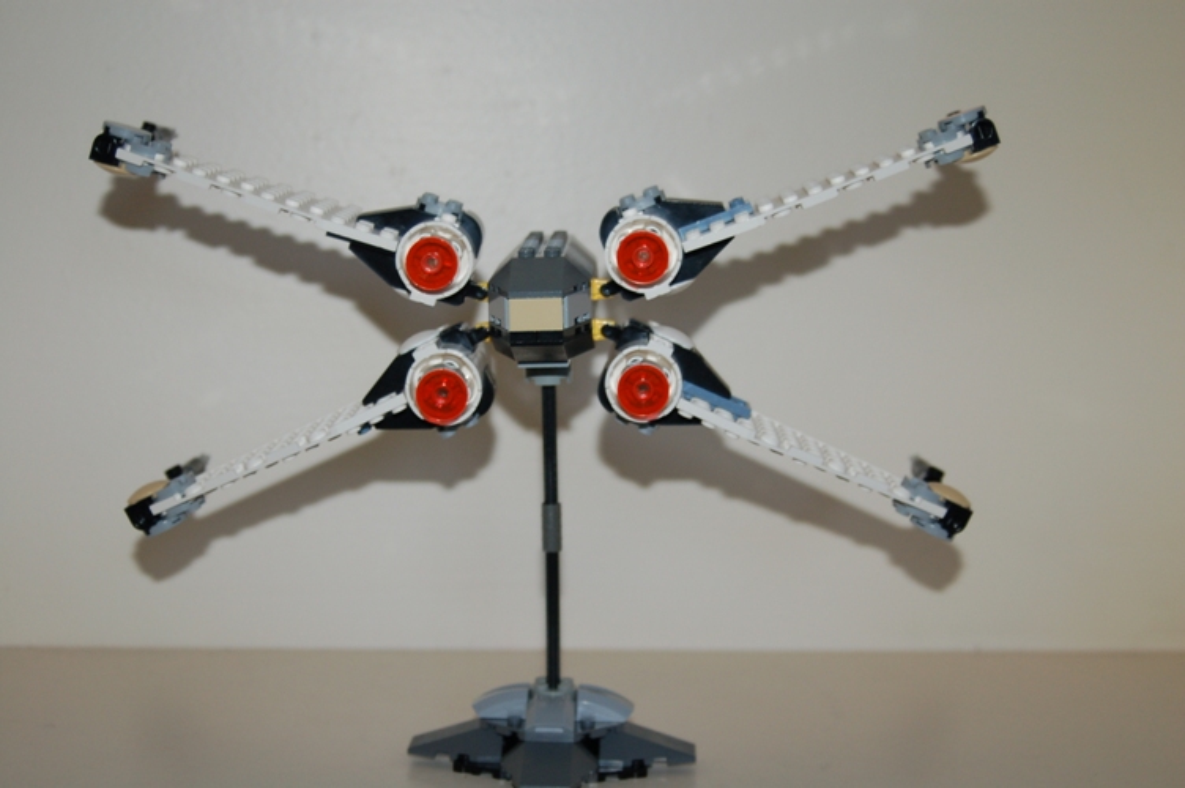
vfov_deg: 19.7
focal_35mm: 69
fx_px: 2269
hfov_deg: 29.3
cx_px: 592
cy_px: 394
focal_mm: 46
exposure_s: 1/60
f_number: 4.8
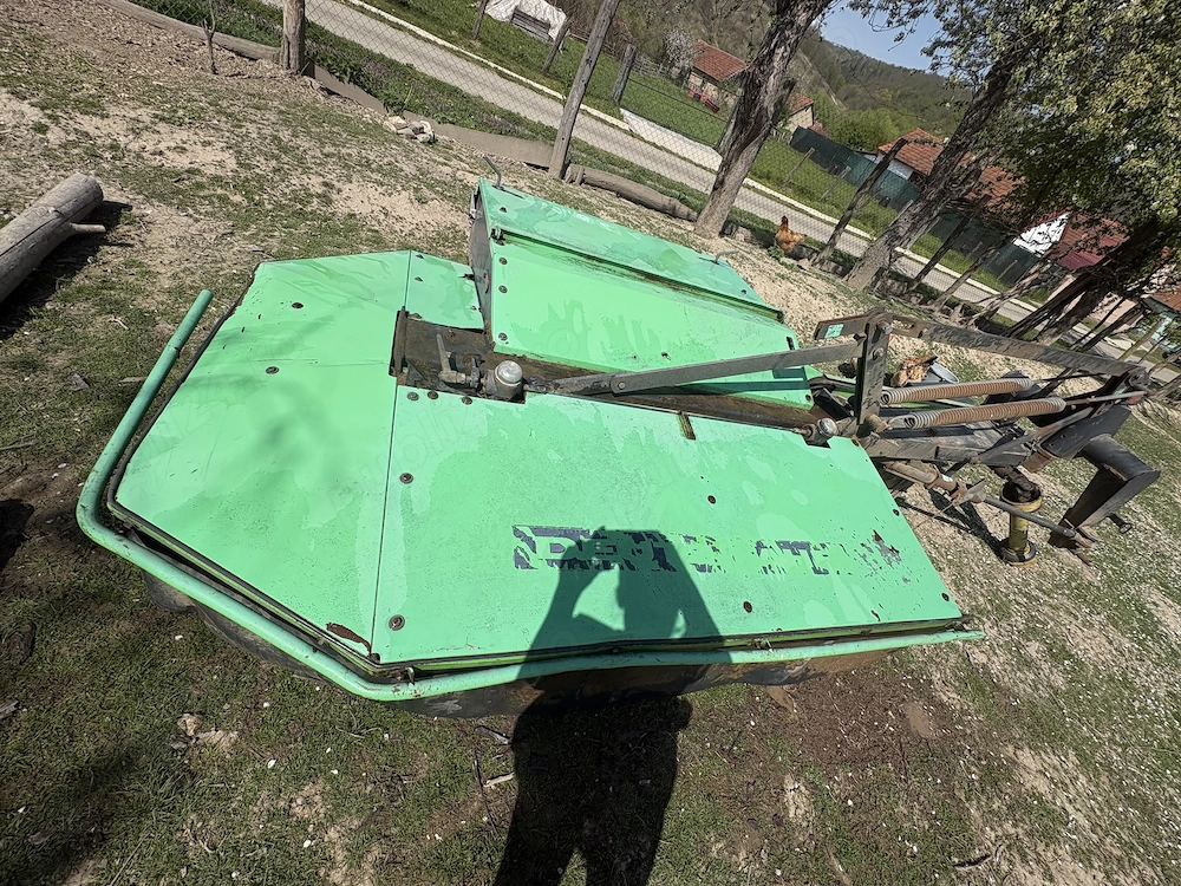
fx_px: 478
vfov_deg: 85.7
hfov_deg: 102.1
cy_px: 443
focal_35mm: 14
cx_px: 590
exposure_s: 1/3106
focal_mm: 2.22
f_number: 2.2
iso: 50
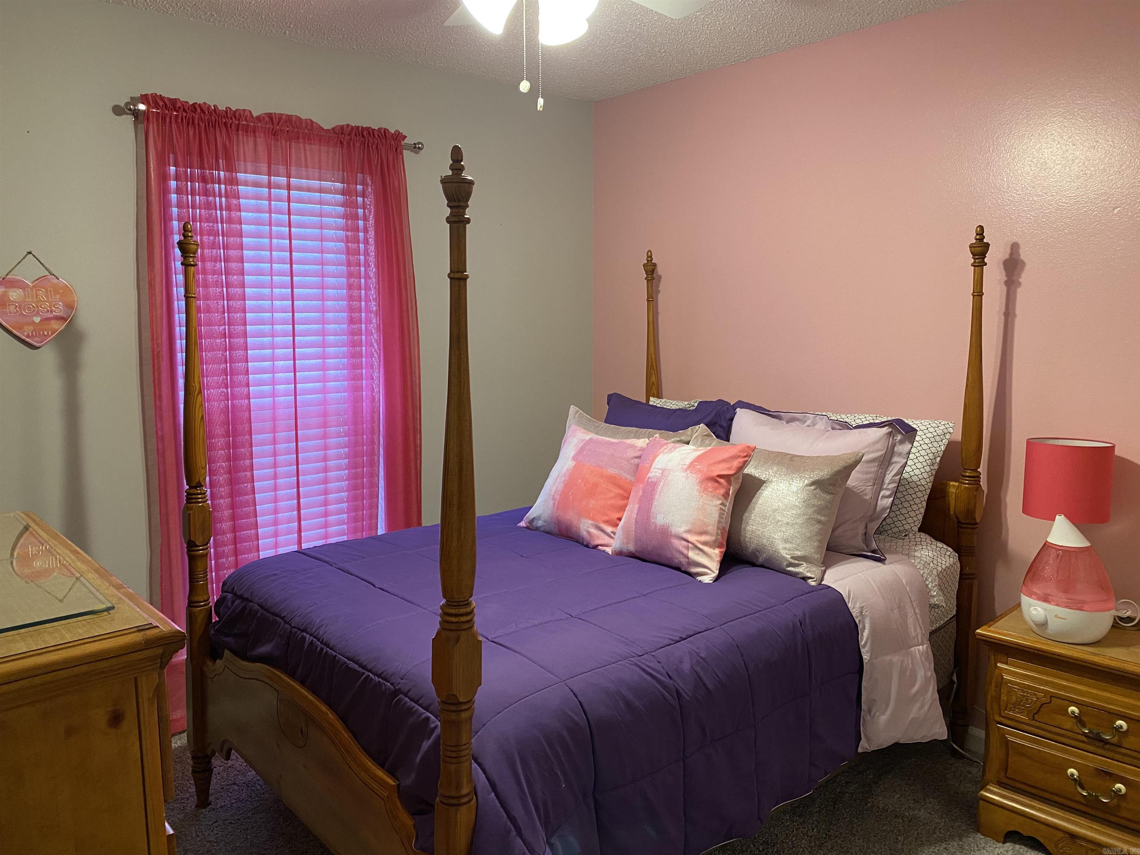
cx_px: 570
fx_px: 856
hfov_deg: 67.3
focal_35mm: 26
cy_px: 428
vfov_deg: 53.1
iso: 200
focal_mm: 4.25
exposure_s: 1/60
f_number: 1.8
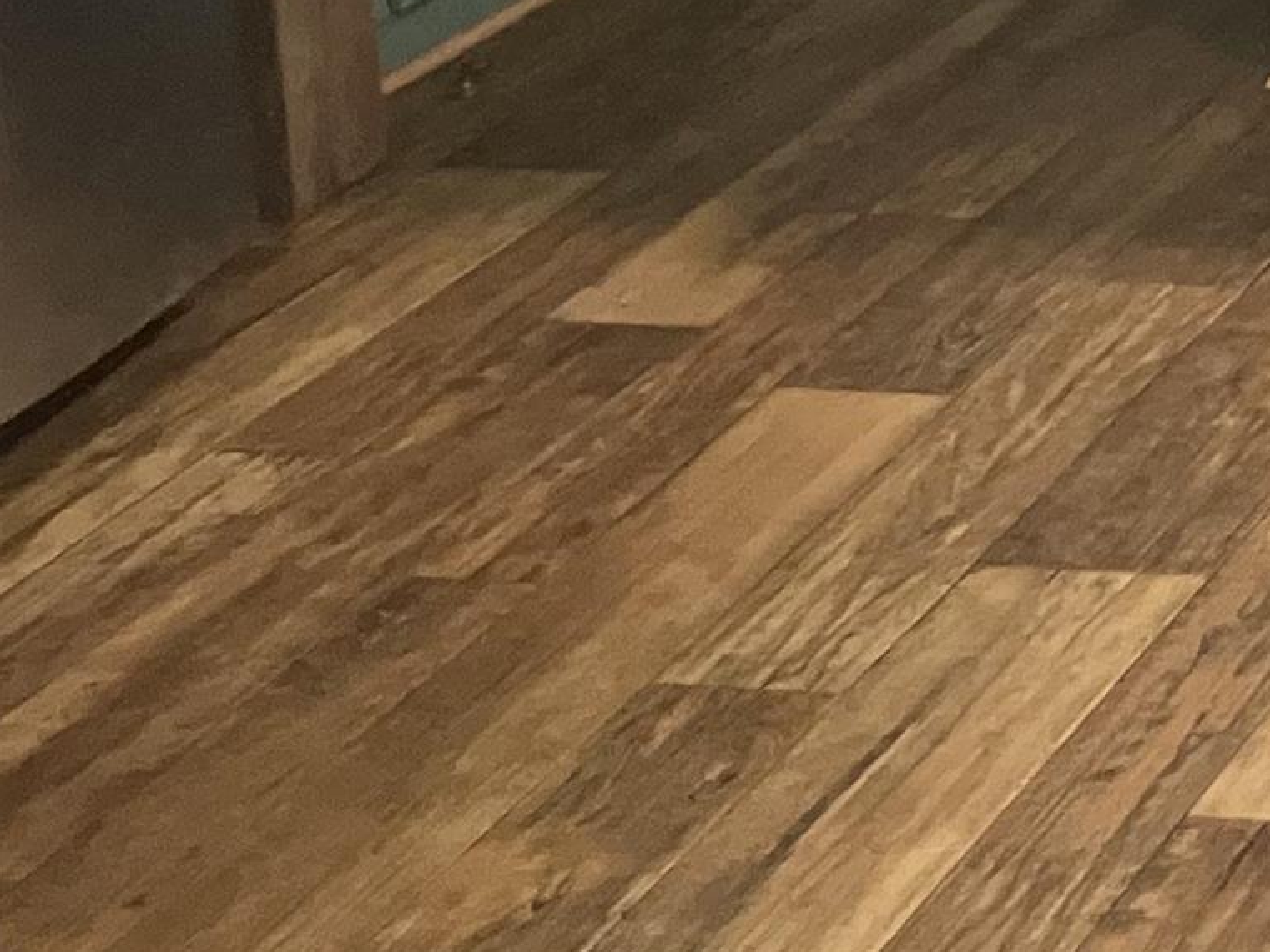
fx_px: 4146
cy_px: -815
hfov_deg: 15.1
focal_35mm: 113
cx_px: 2293
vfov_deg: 12.0
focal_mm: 3.99
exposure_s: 1/60
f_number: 1.8
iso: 250
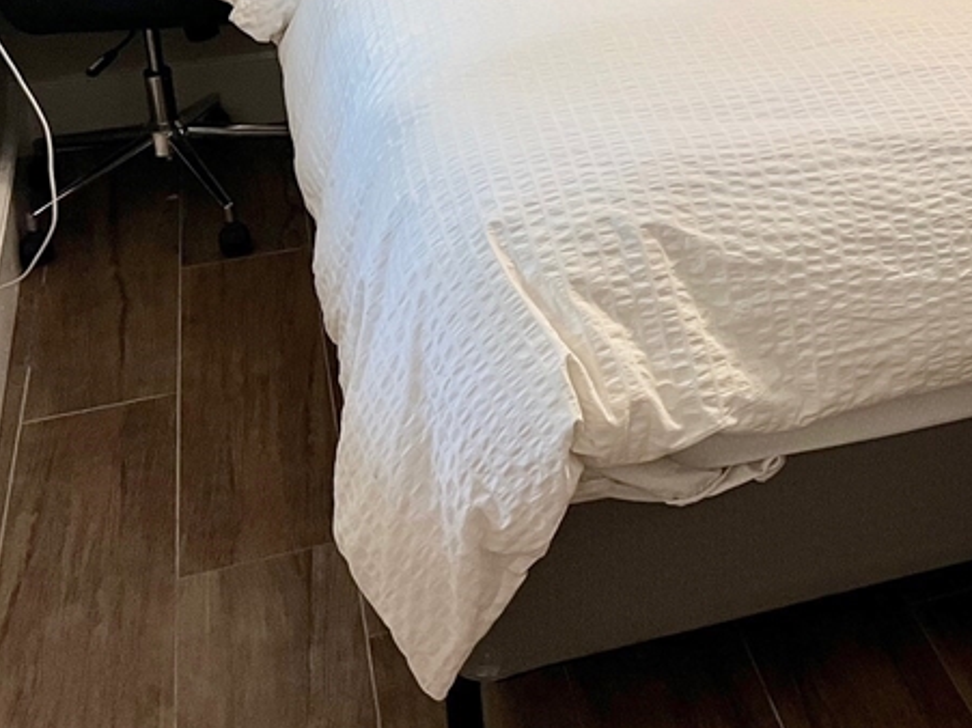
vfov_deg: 23.6
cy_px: -32
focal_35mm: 59
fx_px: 1656
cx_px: 909
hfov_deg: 30.9
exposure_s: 1/60
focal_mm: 5.7
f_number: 1.5
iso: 160
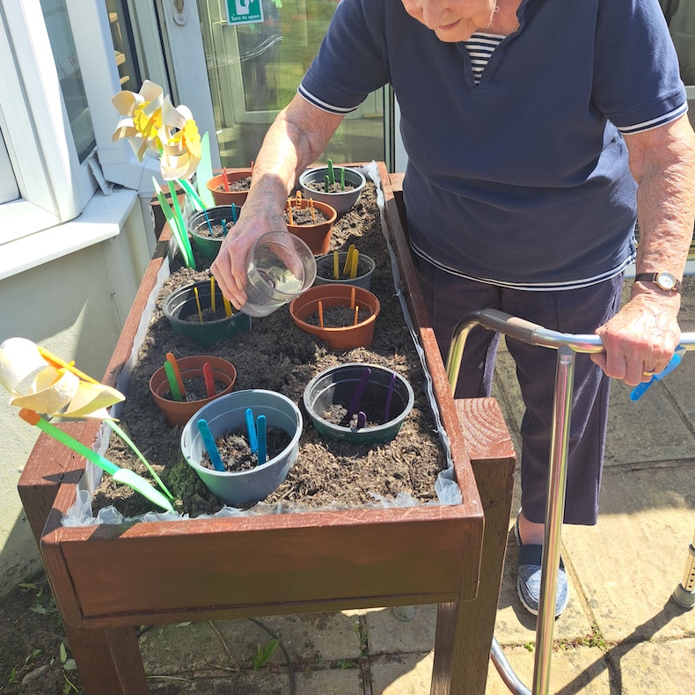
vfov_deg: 55.2
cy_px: 279
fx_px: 659
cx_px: 340
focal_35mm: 29
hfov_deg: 55.6
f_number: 1.8
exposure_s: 1/726
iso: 50
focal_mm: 5.23
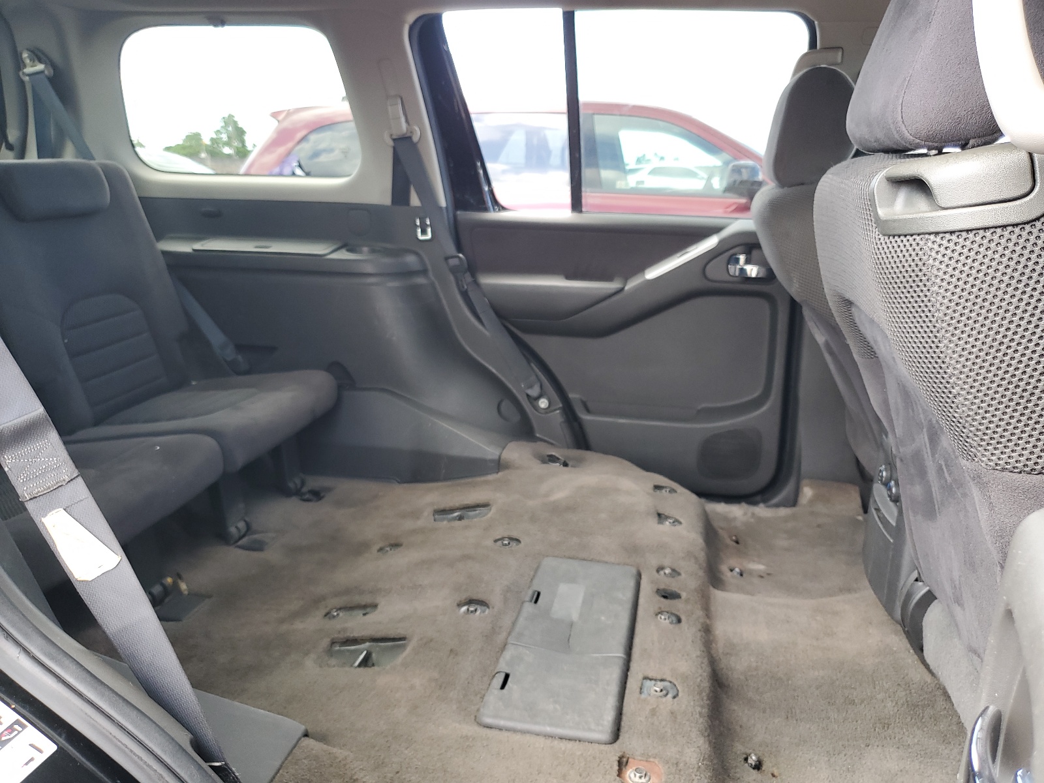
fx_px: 784
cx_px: 522
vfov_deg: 53.1
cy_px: 392
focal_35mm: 26
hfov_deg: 67.3
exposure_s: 1/120
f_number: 1.5
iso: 58
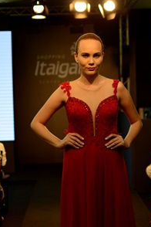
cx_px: 124
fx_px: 502
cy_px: 113
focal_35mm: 80
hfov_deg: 17.0
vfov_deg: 25.4
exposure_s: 1/500
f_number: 1.8
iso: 800
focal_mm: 35
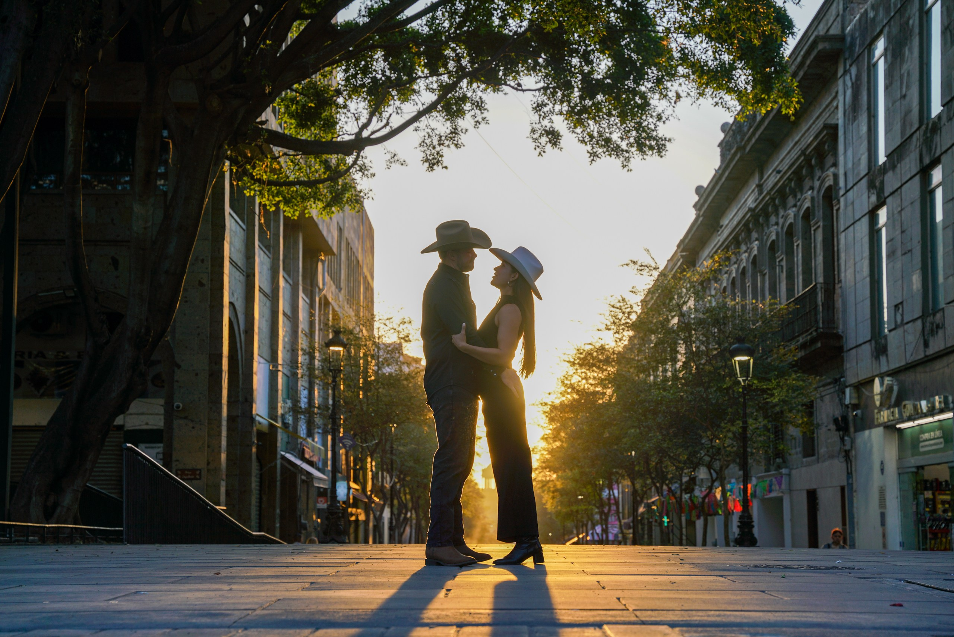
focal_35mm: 70
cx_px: 477
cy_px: 318
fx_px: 1855
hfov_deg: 28.8
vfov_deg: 19.5
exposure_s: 1/250
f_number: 4.5
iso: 100
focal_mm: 70
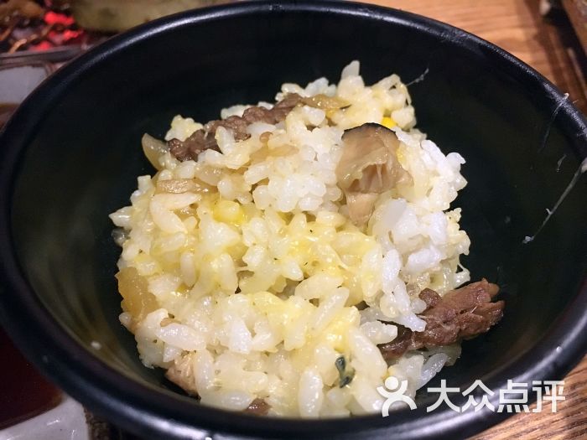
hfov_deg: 61.7
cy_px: 220
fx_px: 492
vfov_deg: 48.2
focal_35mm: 29
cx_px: 294
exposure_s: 1/17
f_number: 2.2
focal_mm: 4.15
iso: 320
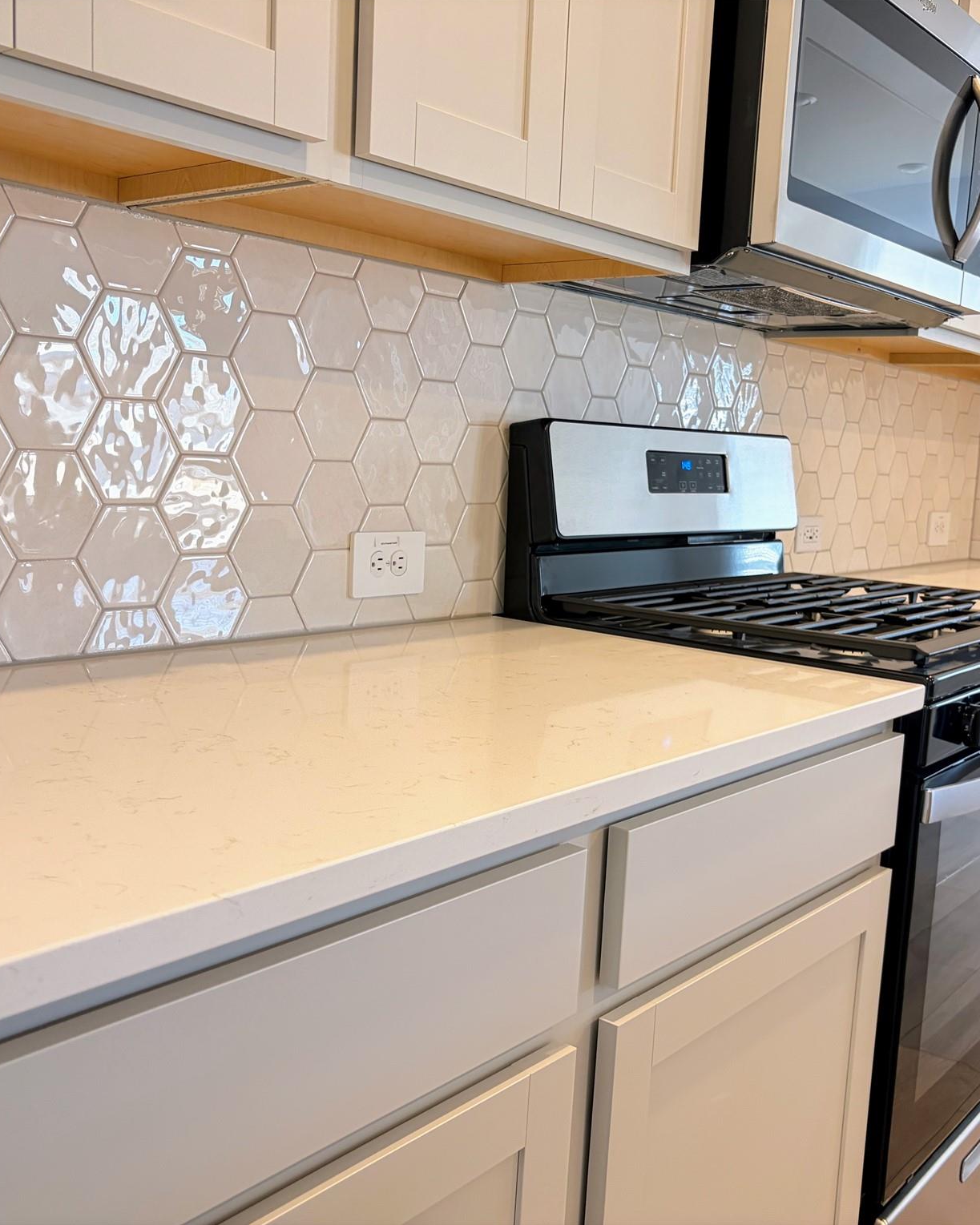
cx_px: 518
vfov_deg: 52.8
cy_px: 611
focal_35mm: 34
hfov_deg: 43.3
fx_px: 1233
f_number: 1.6
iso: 250
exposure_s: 1/60
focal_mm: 5.96
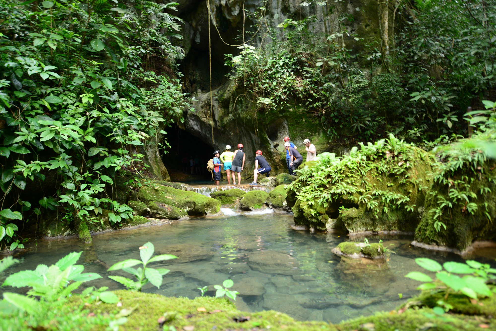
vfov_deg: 53.1
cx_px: 248
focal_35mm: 24
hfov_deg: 73.7
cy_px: 166
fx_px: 331
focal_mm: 24
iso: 320
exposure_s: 1/25
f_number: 2.8
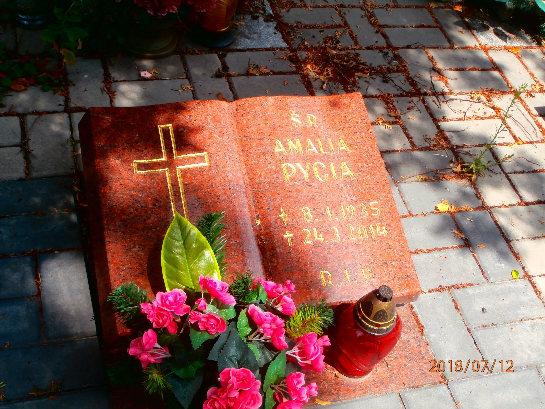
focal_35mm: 47
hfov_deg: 40.4
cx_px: 272
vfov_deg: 30.9
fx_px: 740
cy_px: 204
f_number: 4.2
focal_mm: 8.29
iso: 100
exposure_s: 1/320
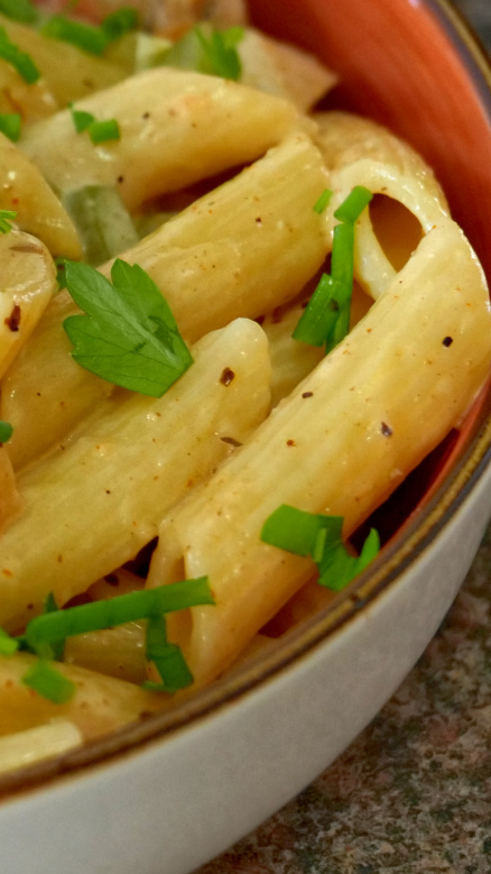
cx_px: -438
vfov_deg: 13.8
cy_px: 234
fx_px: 3589
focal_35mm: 155
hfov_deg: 7.6
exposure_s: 1/100
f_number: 7.1
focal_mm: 60
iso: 5000
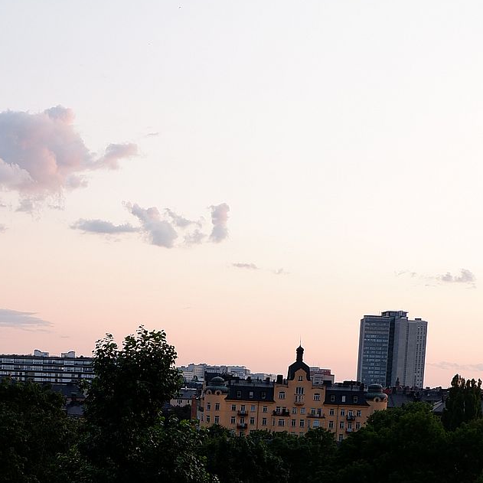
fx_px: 979
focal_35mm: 62
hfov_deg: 27.2
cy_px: 487
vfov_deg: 26.2
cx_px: 101
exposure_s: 1/140
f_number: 4
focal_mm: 15
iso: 200
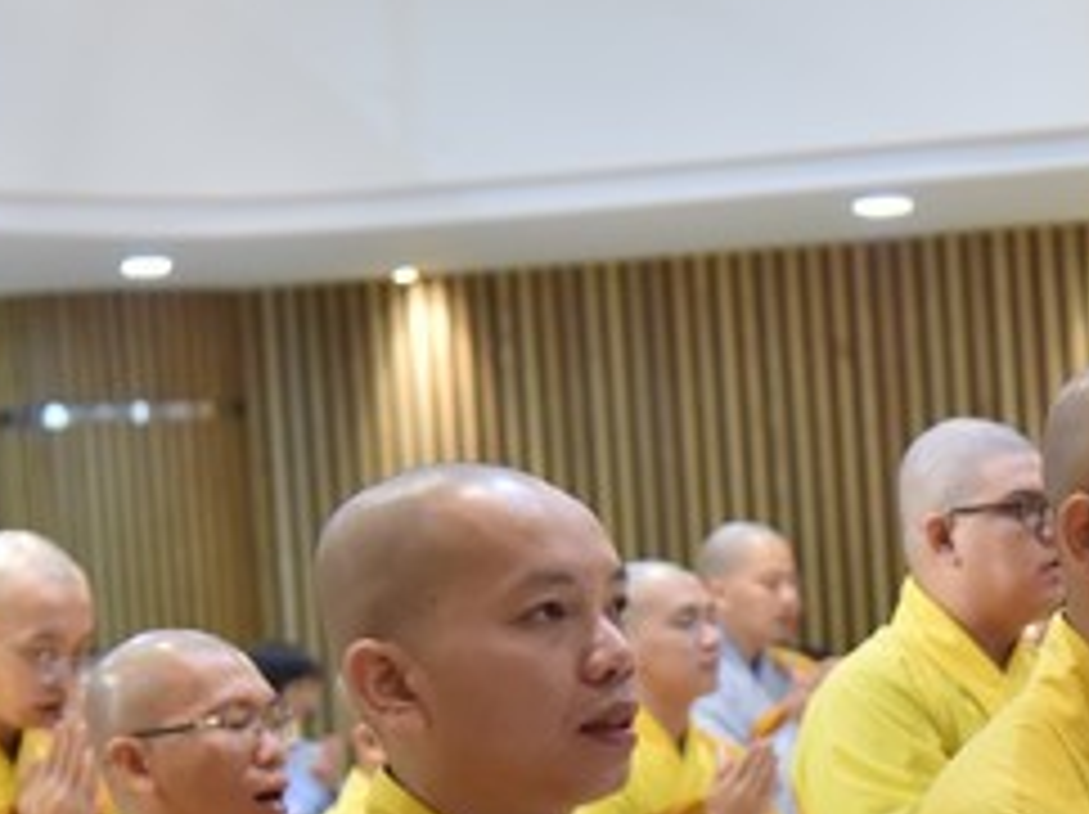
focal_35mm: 194
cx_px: 1251
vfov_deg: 7.6
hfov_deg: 10.1
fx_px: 6097
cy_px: 805
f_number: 5
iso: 3200
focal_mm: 75
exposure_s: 1/125
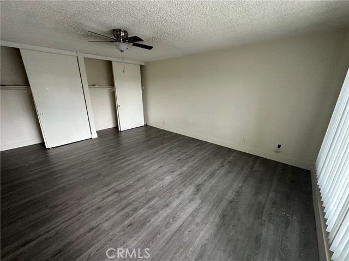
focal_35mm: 14
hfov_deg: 102.1
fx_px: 141
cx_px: 174
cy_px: 130
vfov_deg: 85.7
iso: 250
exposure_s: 1/99
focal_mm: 2.22
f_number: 2.2
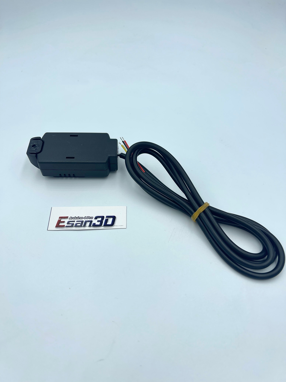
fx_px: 286
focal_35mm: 26
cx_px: 143
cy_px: 191
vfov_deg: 67.3
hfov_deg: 53.1
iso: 32
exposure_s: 1/1175
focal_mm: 5.1
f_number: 1.6
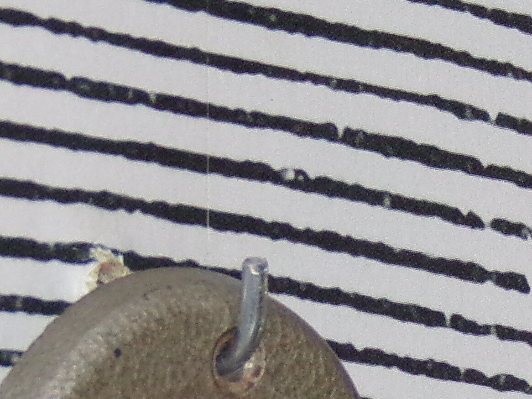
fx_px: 9173
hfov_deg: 3.3
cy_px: 657
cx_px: 906
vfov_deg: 2.5
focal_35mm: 597
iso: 250
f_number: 4.5
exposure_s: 1/100
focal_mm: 27.1
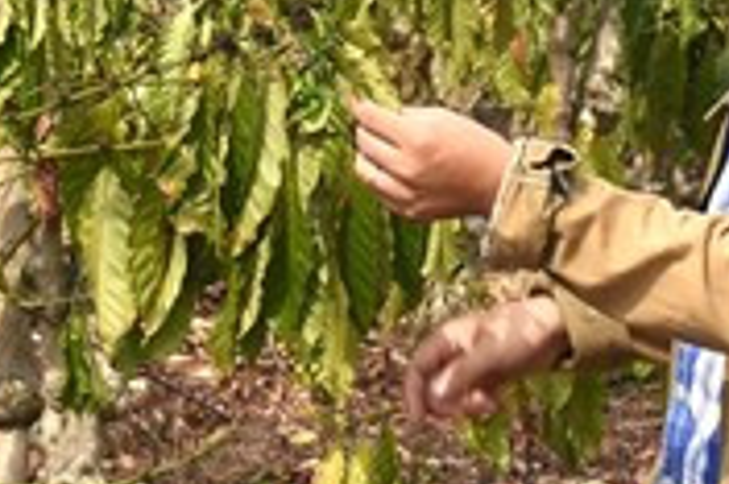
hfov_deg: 6.3
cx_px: -62
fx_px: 6636
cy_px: -465
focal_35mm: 328
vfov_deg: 4.1
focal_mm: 48
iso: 200
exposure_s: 1/160
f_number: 13
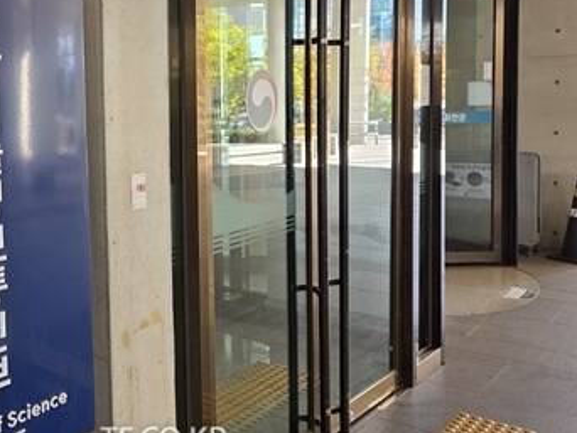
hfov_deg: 40.0
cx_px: 40
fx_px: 717
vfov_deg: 33.4
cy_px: 150
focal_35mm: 43
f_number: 1.8
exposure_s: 1/180
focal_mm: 5.4
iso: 160
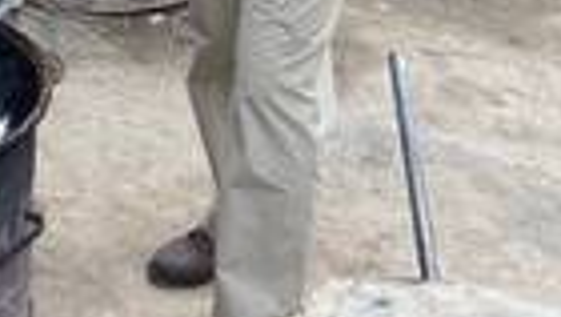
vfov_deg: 11.9
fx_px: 1444
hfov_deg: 21.7
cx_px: 124
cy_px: -181
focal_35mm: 97
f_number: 1.8
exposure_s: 1/600
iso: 32
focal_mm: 4.25
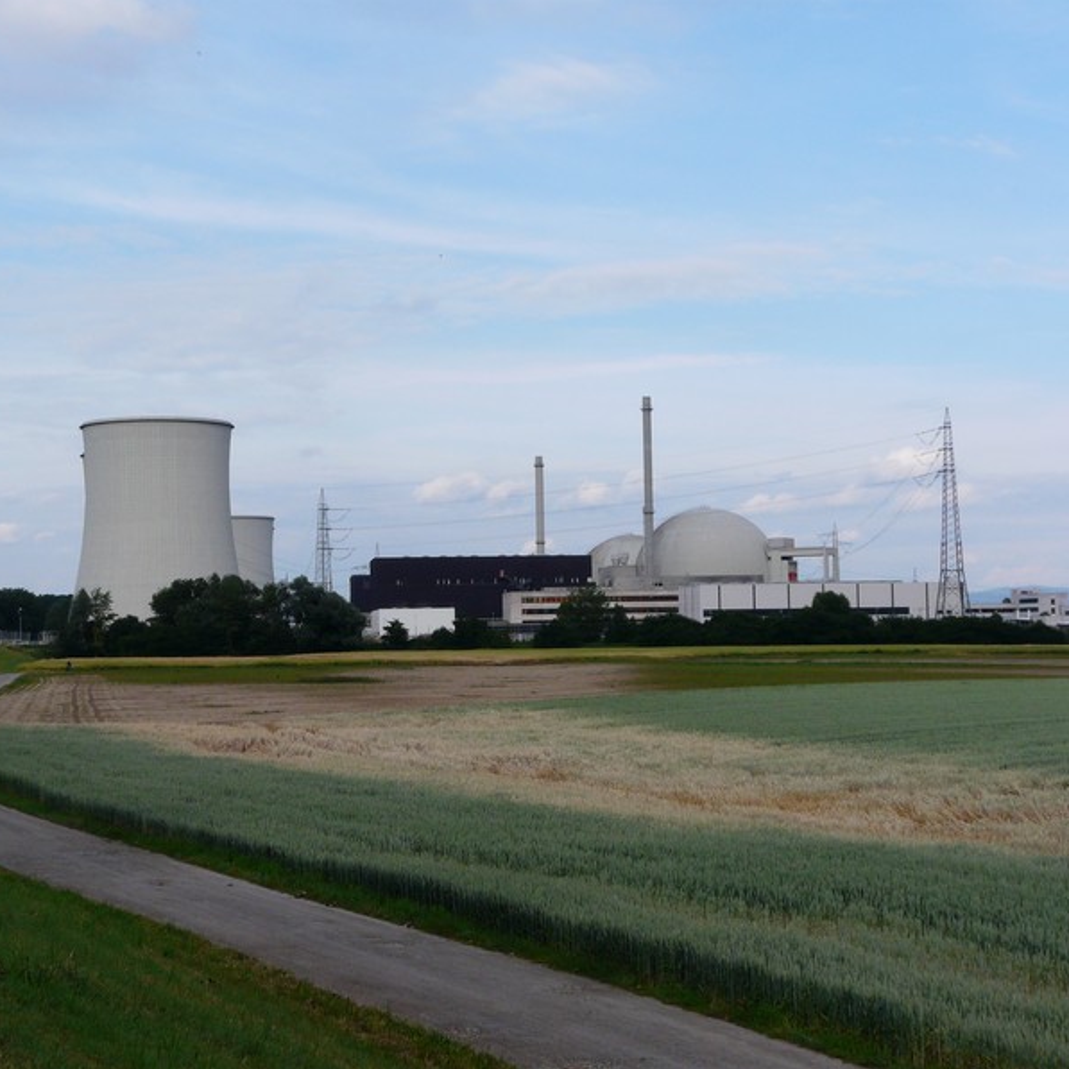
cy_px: 534
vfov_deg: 29.6
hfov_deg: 29.5
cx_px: 410
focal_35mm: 58
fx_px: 2026
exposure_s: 1/400
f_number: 5.6
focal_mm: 8.1
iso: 100
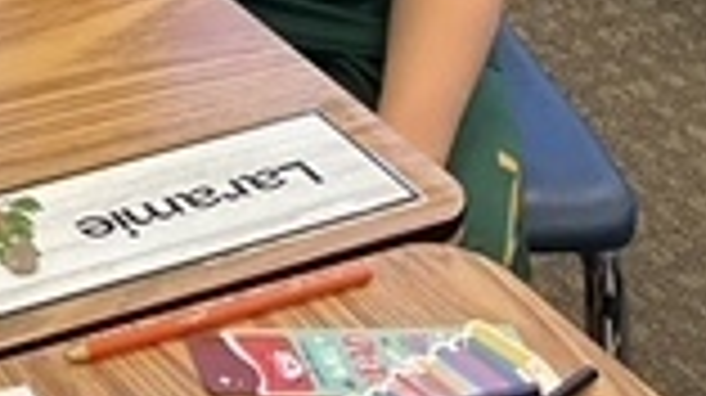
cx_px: -504
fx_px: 2413
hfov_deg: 14.8
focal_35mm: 129
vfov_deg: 8.8
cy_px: -396
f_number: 1.8
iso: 125
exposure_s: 1/60
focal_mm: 3
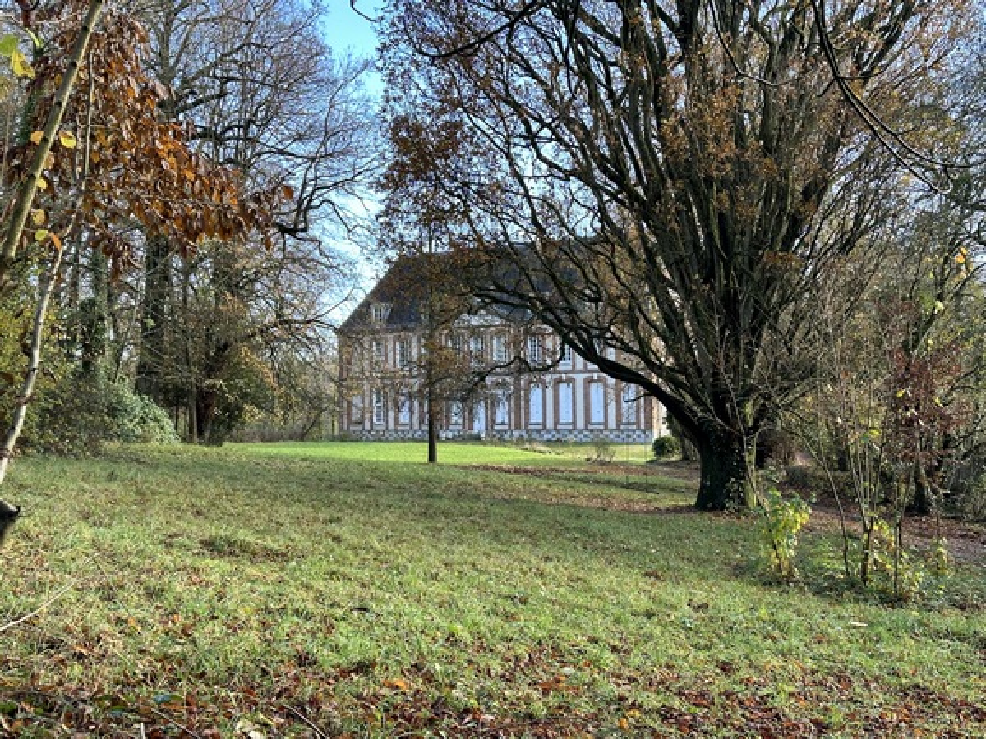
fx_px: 1367
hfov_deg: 39.7
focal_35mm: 48
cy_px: 370
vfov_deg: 30.3
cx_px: 493
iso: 50
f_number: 1.78
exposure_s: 1/235
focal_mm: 6.86
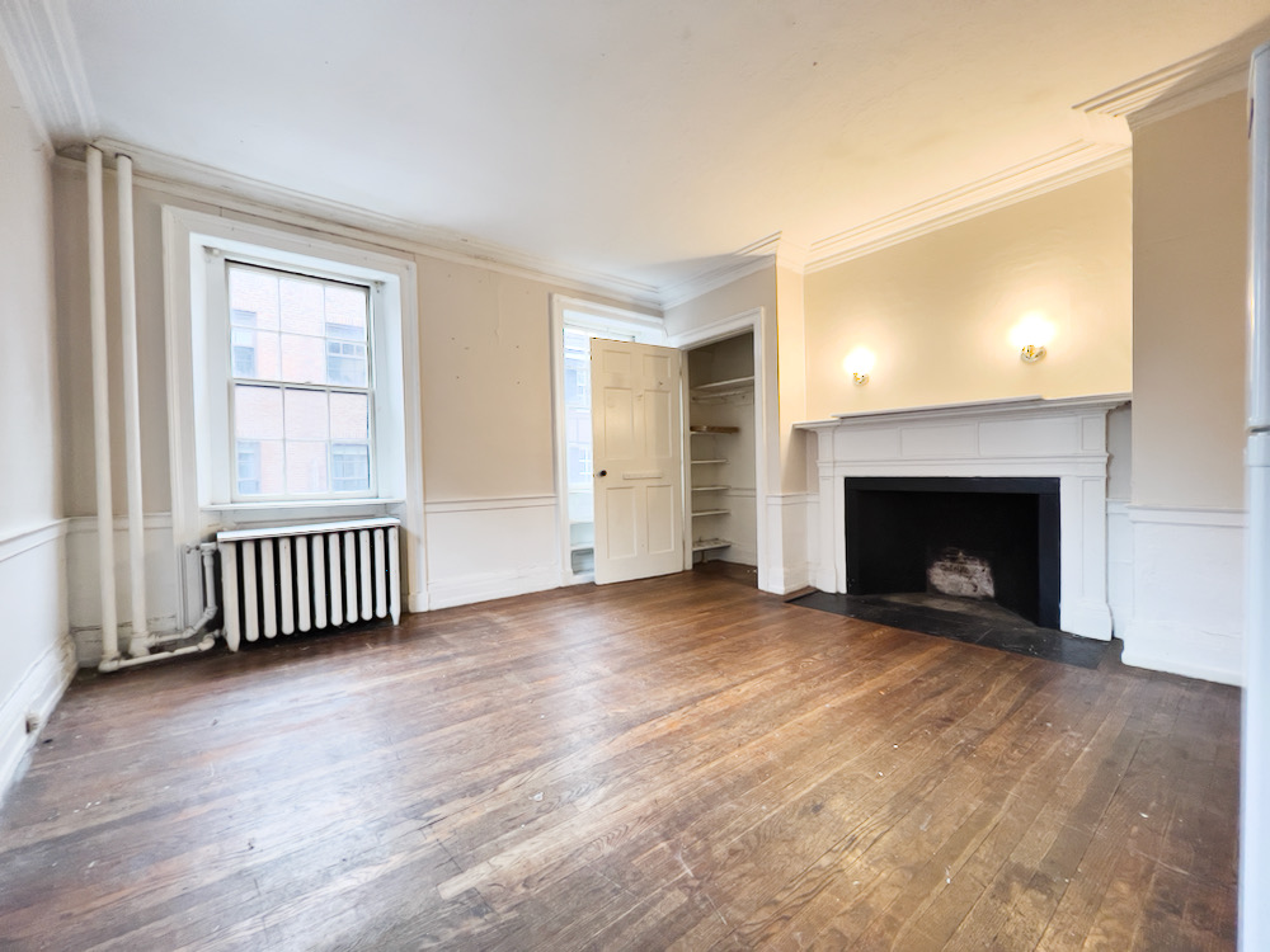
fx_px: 477
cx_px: 635
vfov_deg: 89.9
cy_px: 476
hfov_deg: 106.2
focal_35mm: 13
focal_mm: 1.57
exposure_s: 1/60
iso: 200
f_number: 1.8
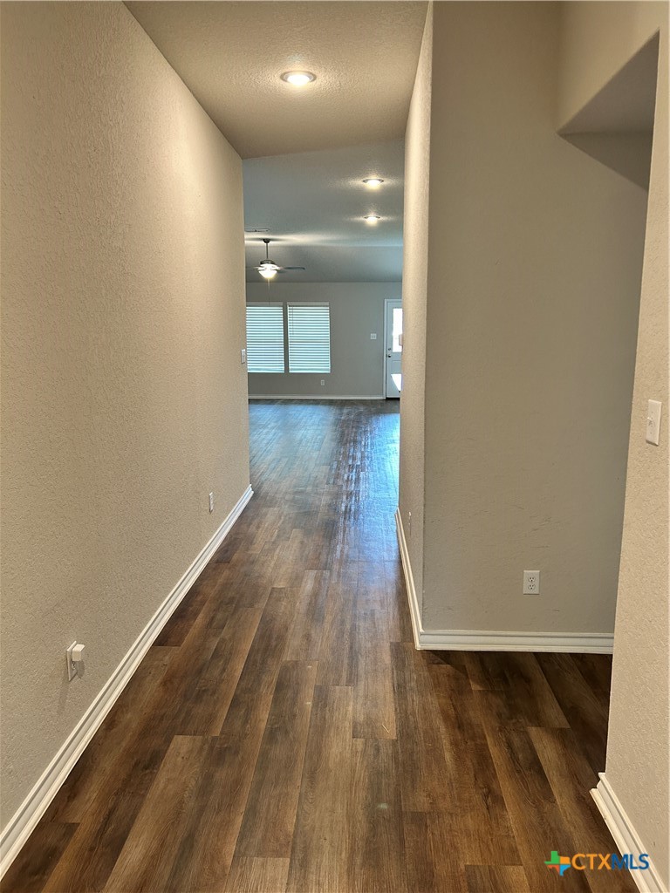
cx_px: 335
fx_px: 671
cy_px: 446
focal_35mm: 26
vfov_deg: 67.3
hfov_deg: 53.1
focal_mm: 5.7
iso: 160
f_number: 1.5
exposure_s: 1/60
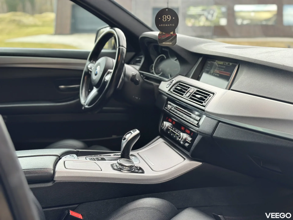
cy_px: 110
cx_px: 146
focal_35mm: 48
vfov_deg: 30.3
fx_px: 406
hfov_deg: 39.7
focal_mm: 6.86
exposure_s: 1/64
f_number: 1.78
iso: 125
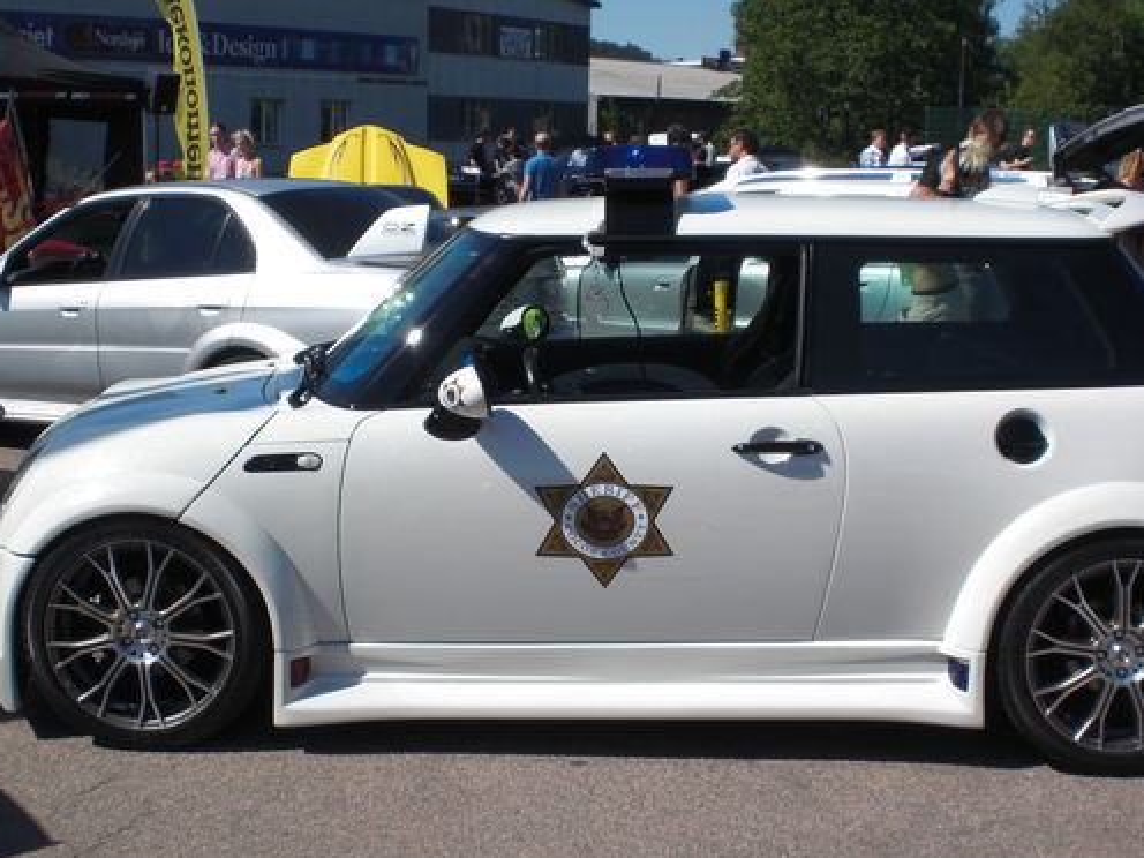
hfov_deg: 38.9
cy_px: 441
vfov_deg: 29.7
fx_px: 1619
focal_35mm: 49
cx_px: 627
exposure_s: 1/500
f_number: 5.6
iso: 64
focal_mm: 6.3
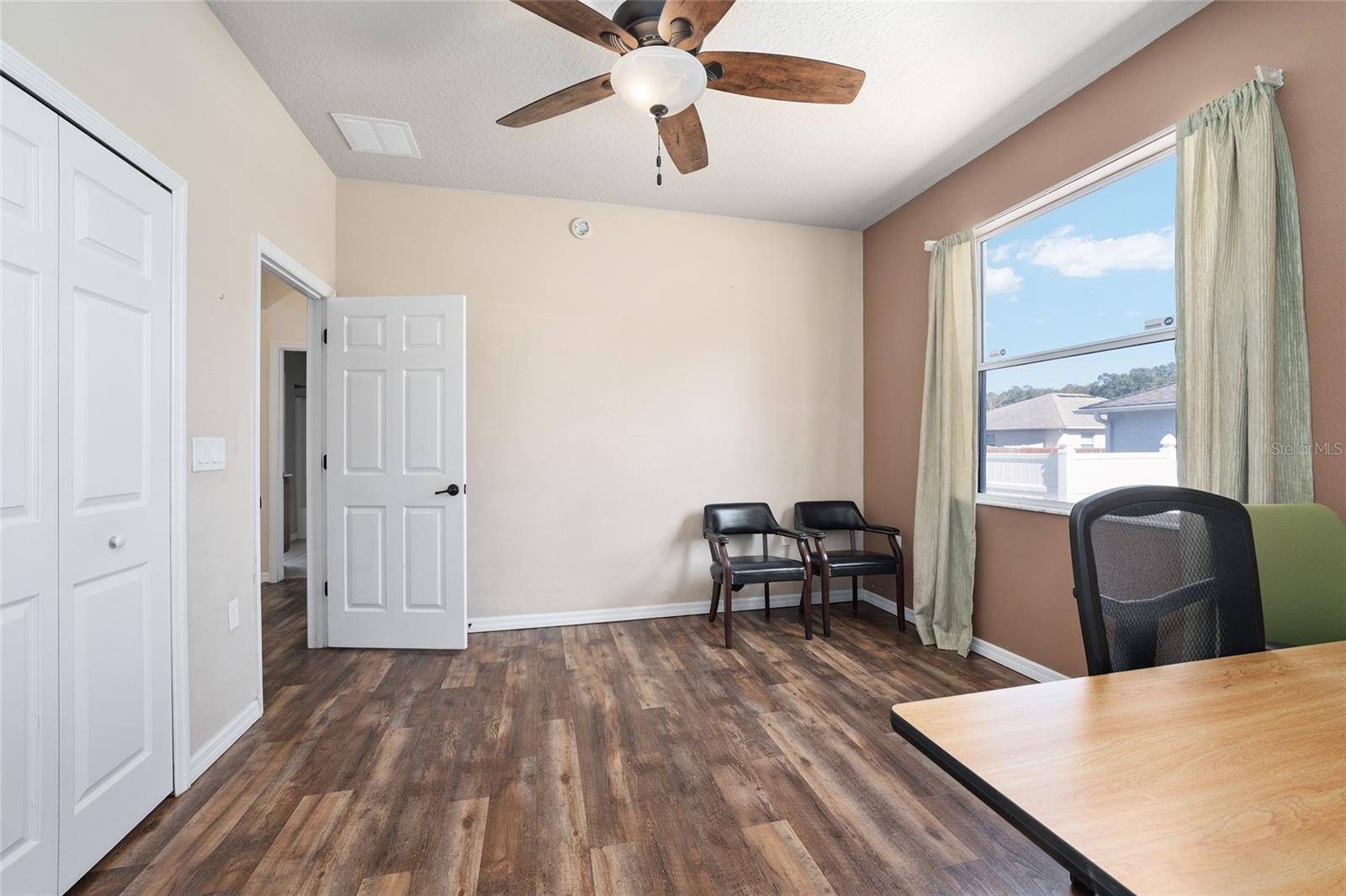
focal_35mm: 14
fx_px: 523
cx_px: 673
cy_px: 448
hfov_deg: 104.3
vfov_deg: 81.2
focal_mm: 14
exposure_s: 1/8
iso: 320
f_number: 7.1
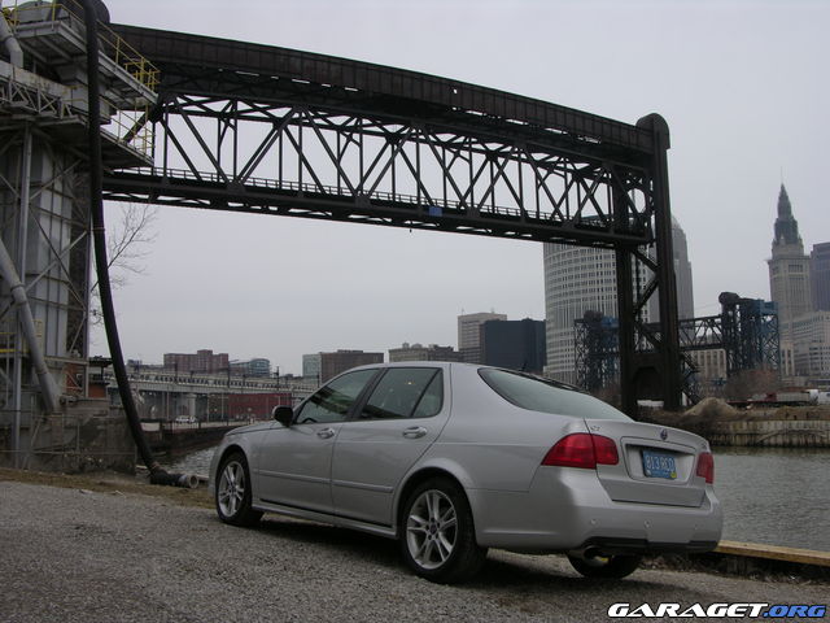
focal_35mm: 35
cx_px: 415
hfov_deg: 52.6
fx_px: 839
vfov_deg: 40.7
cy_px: 312
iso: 50
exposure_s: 1/246
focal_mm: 8.9
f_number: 6.3
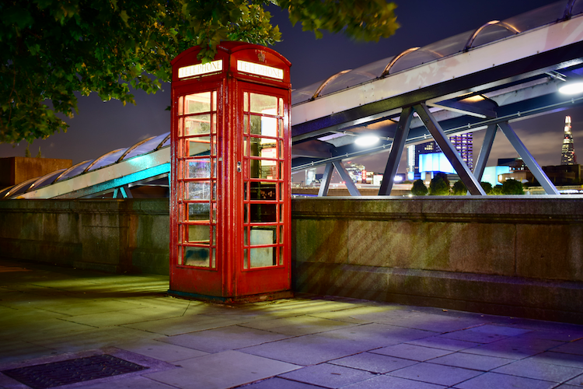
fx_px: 656
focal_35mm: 40
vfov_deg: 33.0
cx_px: 292
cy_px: 194
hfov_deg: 47.9
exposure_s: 8
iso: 200
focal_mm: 27
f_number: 4
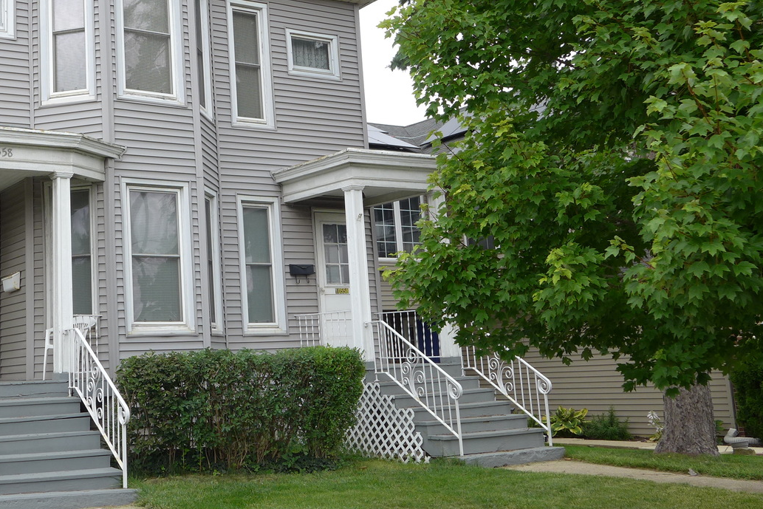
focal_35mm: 47
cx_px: 206
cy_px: 174
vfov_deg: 28.5
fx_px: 996
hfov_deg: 40.9
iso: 80
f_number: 2.8
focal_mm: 5.9
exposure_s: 1/250
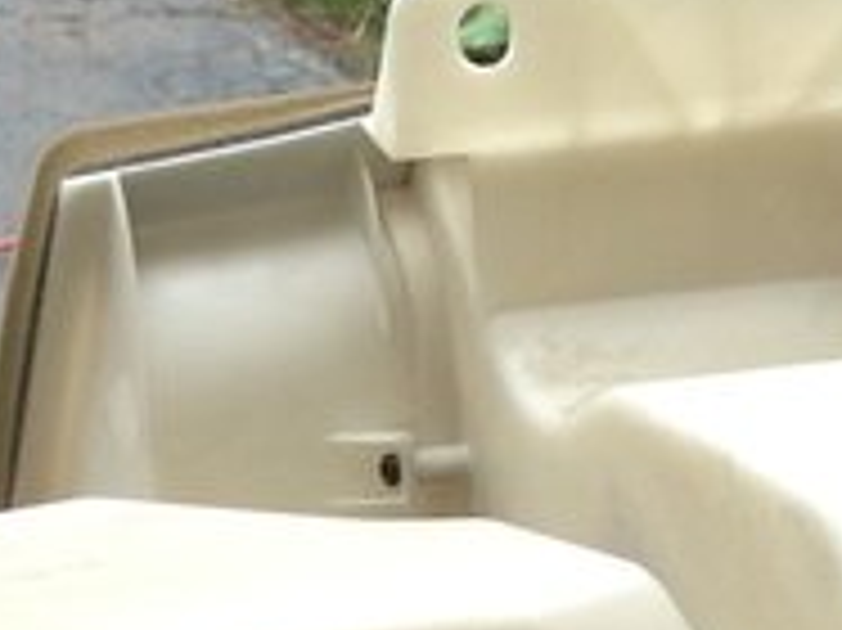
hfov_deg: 9.1
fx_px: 5153
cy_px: 914
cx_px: -504
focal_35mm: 212
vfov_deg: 6.9
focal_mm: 4.13
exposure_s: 1/203
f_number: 2.4
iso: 50
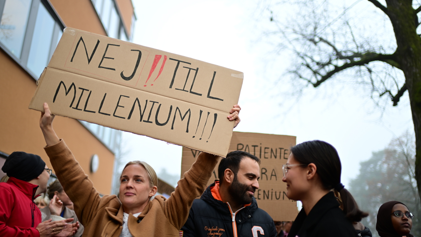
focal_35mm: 37
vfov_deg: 32.0
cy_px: 103
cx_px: 210
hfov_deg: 54.0
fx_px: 413
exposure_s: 1/200
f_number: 1.4
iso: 64
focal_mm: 35
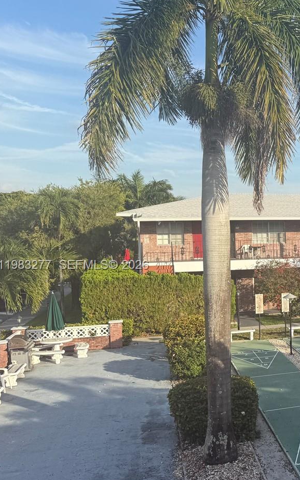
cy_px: 266
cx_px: 402
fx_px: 576
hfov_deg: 24.9
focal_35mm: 44
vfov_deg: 45.2
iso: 80
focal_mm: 6.76
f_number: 1.78
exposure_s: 1/3584
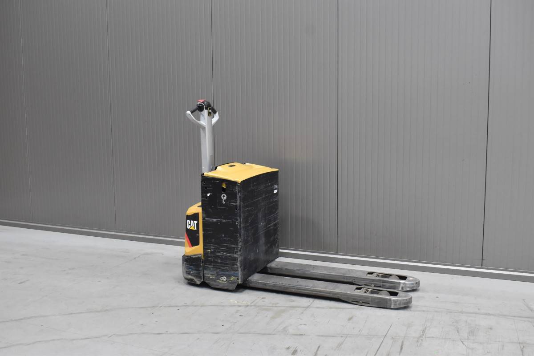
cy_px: 178
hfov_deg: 53.1
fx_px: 534
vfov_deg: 36.9
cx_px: 267
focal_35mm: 36
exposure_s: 1/30
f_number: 5.6
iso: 1250
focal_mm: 24
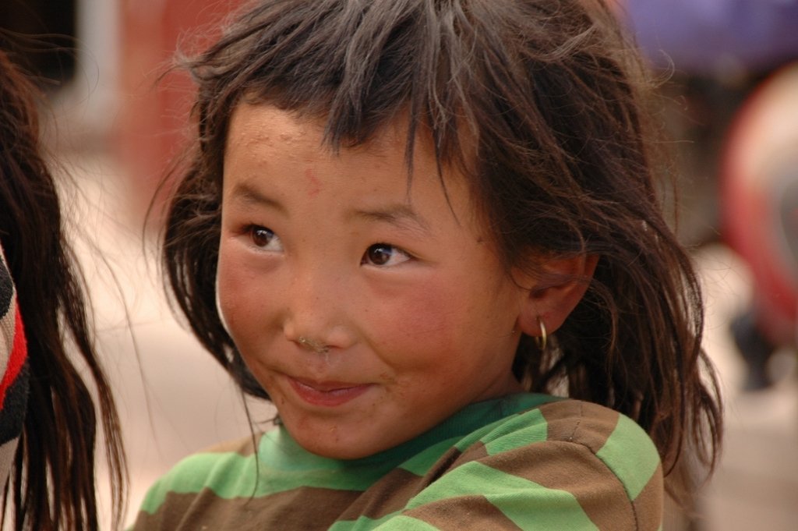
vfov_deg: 4.6
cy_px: 266
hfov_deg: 6.9
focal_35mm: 300
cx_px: 399
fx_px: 6644
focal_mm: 200
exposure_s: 1/160
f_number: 5.6
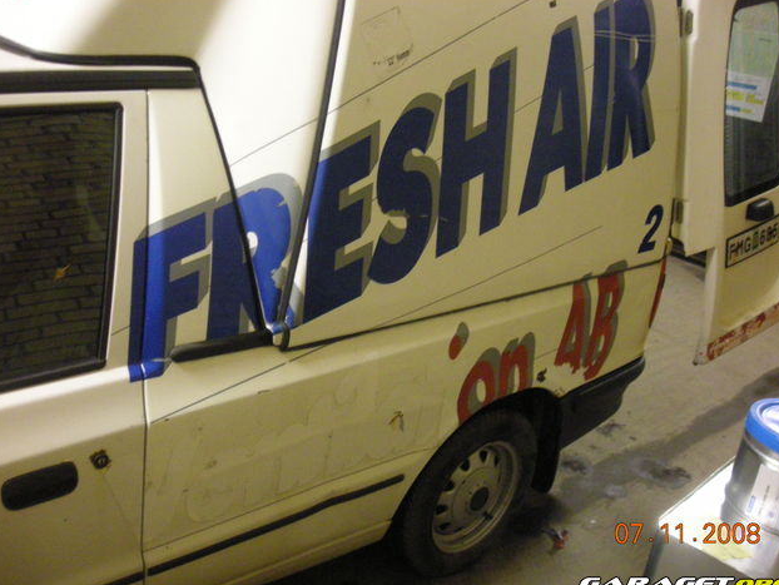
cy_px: 296
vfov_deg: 39.7
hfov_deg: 51.3
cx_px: 393
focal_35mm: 36
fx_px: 810
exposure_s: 1/17.3
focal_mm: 5.7
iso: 400
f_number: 2.8
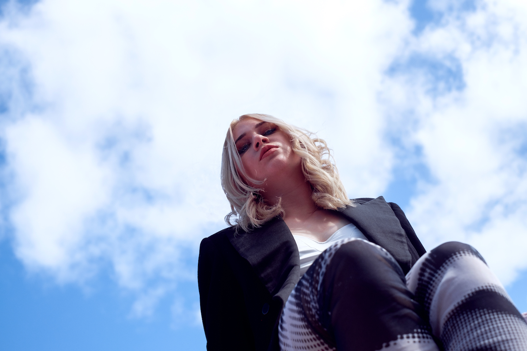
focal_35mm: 53
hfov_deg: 37.5
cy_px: 176
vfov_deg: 25.5
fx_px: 776
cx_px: 264
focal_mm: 35
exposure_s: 1/6400
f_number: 4
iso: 800
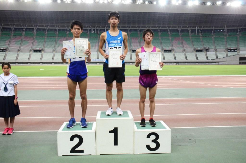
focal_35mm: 33
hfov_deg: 57.3
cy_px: 82
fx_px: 225
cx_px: 123
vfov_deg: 39.8
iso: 1600
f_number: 5
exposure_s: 1/100
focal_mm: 22
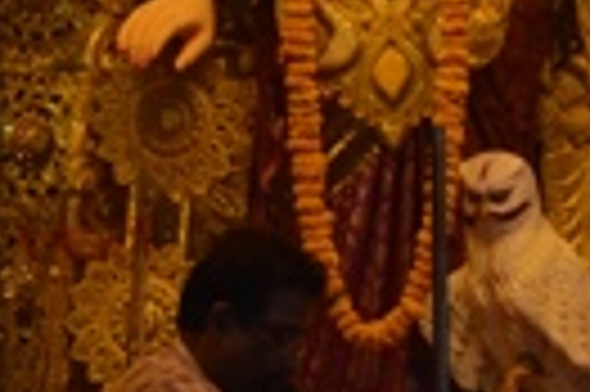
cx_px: 1297
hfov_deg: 3.2
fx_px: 10476
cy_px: -798
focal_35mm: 640
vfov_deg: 2.1
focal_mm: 70
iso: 500
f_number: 4.5
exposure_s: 1/1000
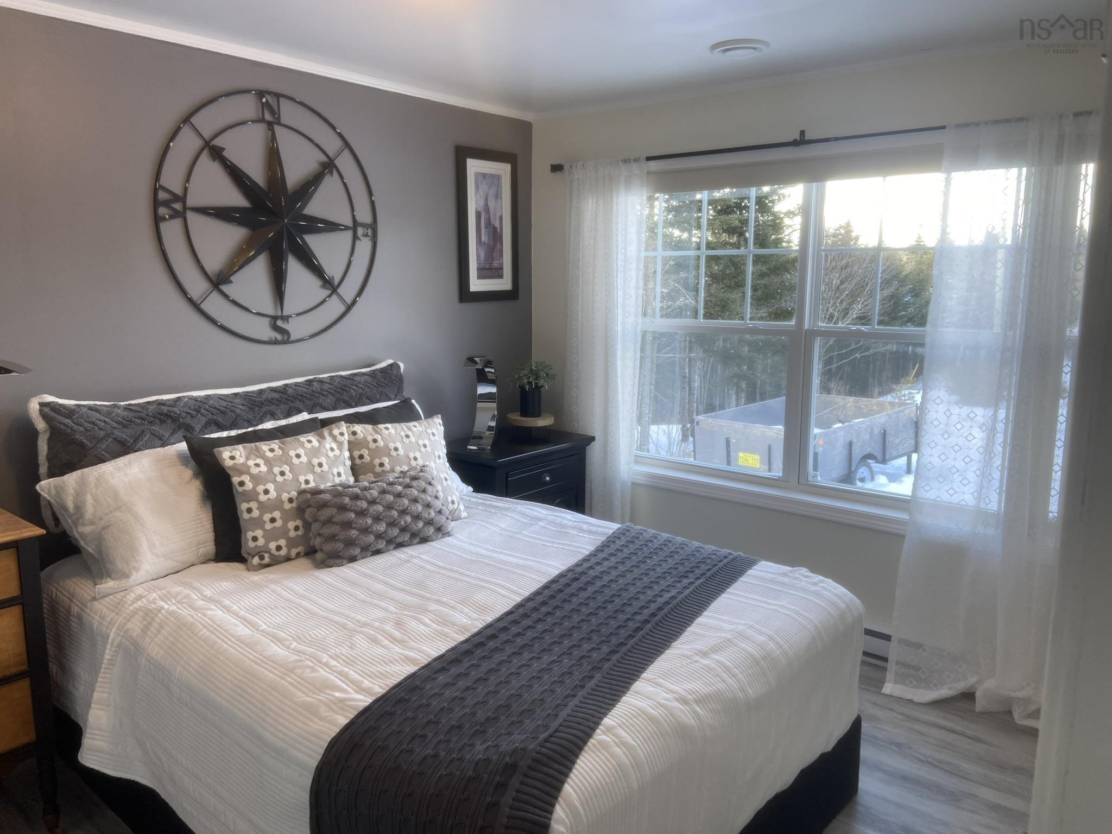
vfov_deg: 53.1
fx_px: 835
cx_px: 556
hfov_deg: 67.3
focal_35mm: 26
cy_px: 417
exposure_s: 1/120
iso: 64
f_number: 1.8
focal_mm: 4.25
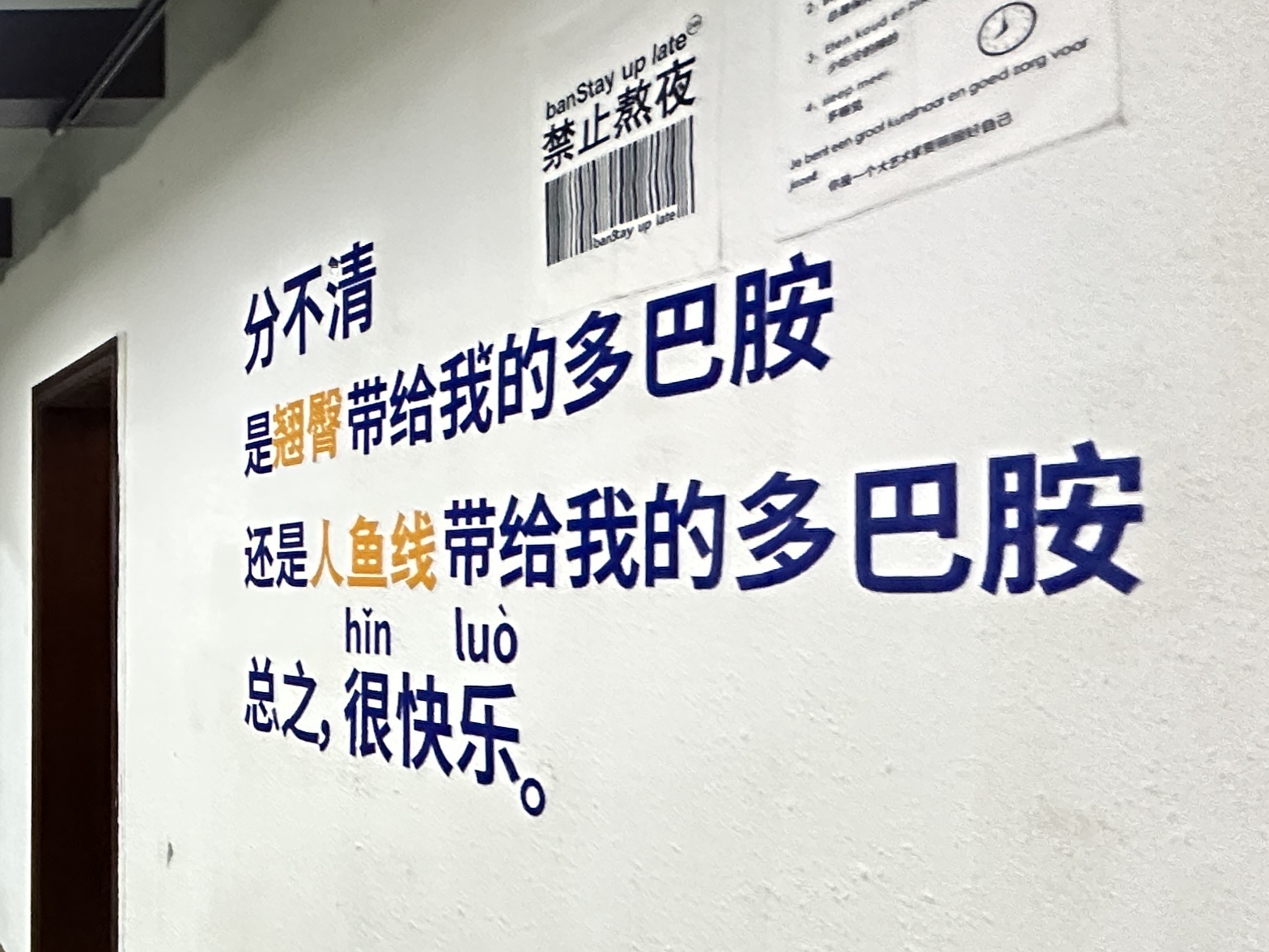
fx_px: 1320
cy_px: 585
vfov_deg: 39.4
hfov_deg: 36.2
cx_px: -338
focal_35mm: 36
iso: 1000
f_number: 2.2
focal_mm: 2.22
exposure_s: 1/50
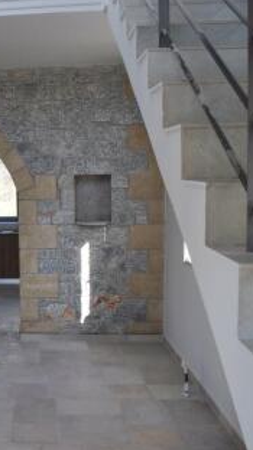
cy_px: 223
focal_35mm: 48
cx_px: -42
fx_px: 574
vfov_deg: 42.9
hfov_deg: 23.0
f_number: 6.3
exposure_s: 1/160
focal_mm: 20
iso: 400
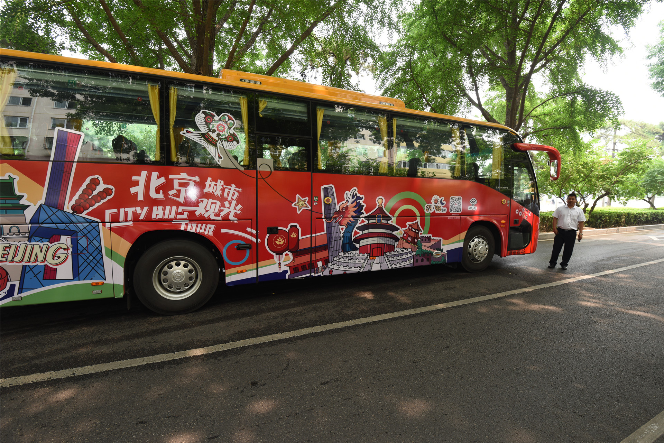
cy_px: 222
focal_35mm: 16
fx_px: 295
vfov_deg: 73.8
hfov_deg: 96.7
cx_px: 332
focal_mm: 16
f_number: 8
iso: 200
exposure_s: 1/15
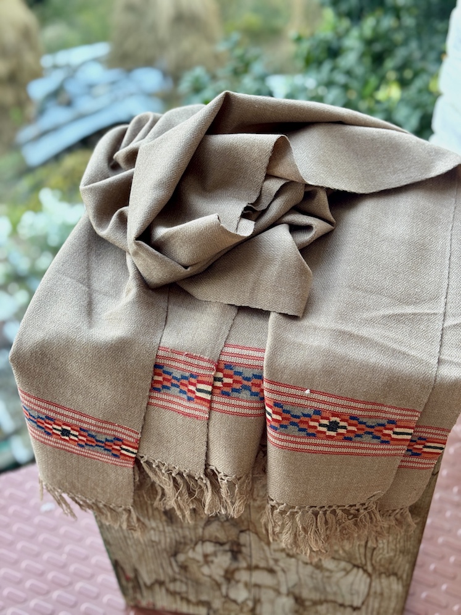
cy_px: 308
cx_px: 230
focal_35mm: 48
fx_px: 852
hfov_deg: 30.3
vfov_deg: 39.7
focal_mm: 6.76
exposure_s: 1/73
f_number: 1.78
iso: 100
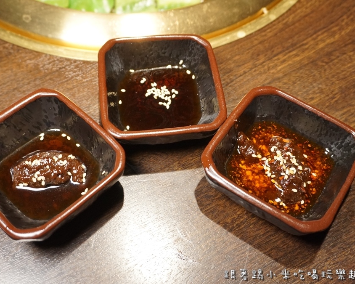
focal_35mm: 41
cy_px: 143
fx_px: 431
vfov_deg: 36.5
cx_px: 149
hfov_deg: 44.6
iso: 1000
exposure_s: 1/60
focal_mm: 24
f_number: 4.5
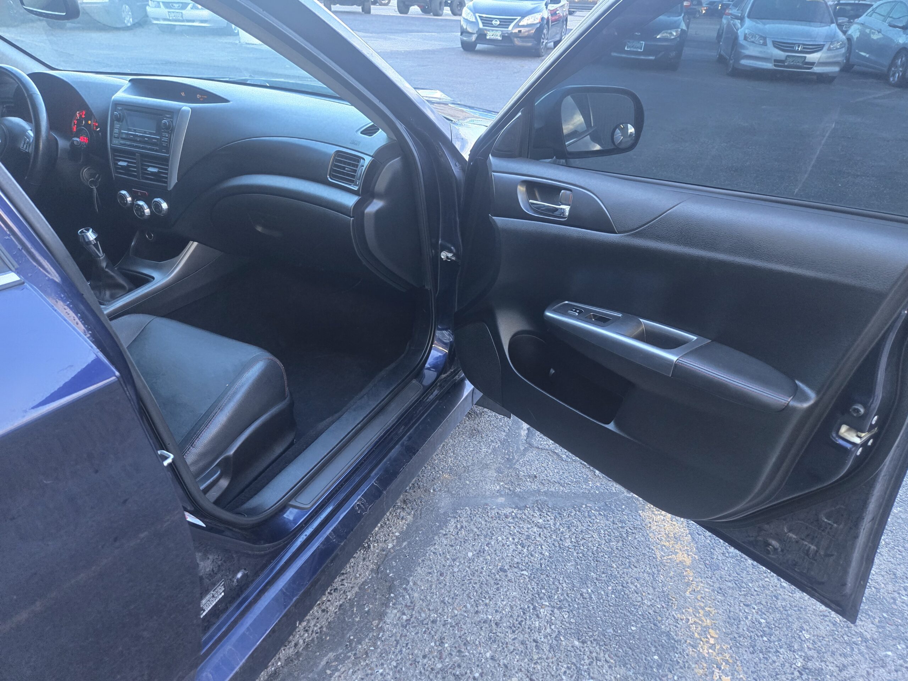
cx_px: 454
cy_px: 340
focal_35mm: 23
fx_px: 603
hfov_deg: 73.9
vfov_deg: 58.9
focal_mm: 5.4
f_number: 1.8
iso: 500
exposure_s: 1/120
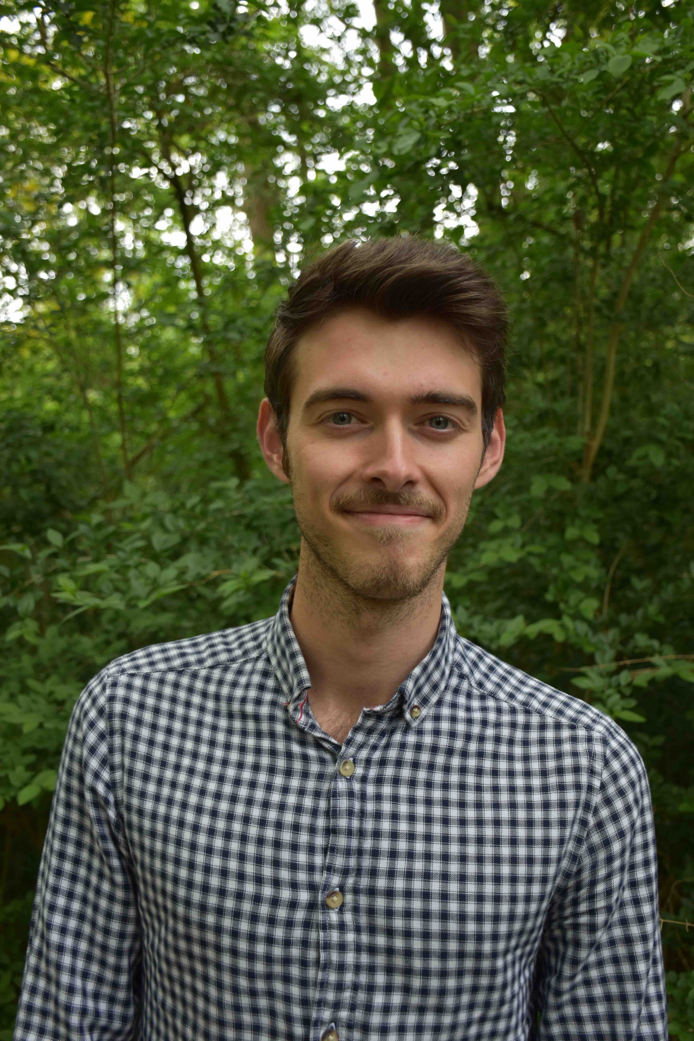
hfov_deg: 36.9
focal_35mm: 36
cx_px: 347
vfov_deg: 53.1
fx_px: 1041
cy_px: 520
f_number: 3.8
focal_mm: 24
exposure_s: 1/160
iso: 200
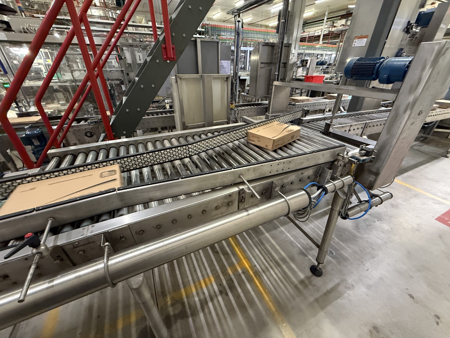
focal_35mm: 14
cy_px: 169
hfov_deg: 102.1
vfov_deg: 85.7
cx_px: 225
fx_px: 182
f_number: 2.2
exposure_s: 1/50
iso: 640
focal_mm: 2.22
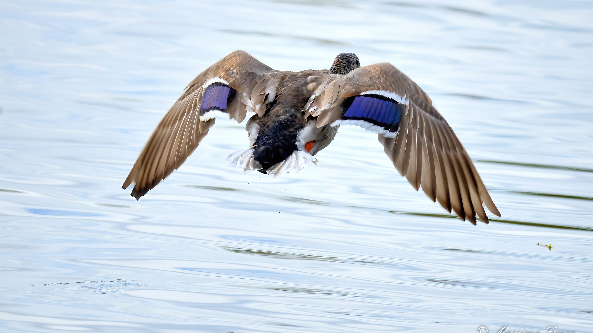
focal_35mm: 1259
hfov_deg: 1.7
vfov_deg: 1.0
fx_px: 19797
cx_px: 296
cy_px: 155
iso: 1600
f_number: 8
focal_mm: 800
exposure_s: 1/1600
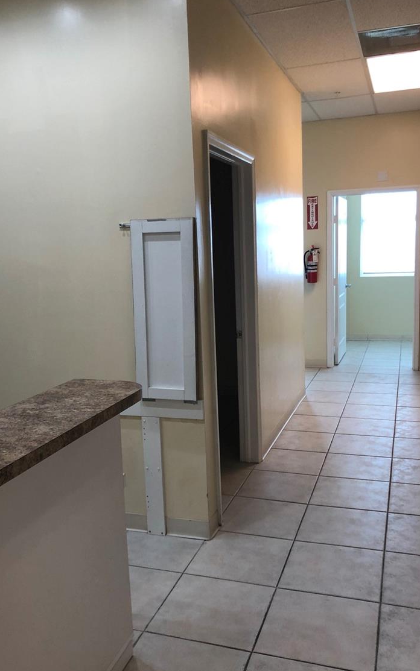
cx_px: 212
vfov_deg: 59.6
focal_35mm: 32
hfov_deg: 39.4
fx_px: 586
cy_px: 356
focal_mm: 4
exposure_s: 1/40
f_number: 1.8
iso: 25
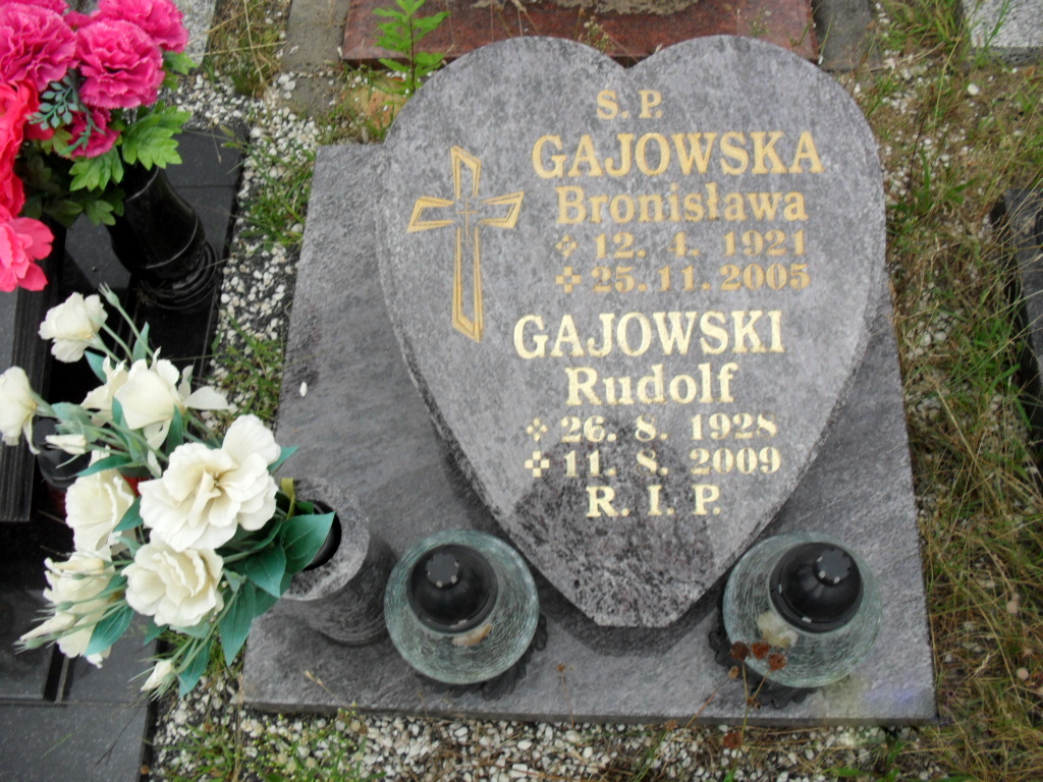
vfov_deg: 40.7
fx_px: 1055
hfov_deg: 52.6
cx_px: 522
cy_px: 391
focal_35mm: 35
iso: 100
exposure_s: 1/350
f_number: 3.2
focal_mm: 6.3
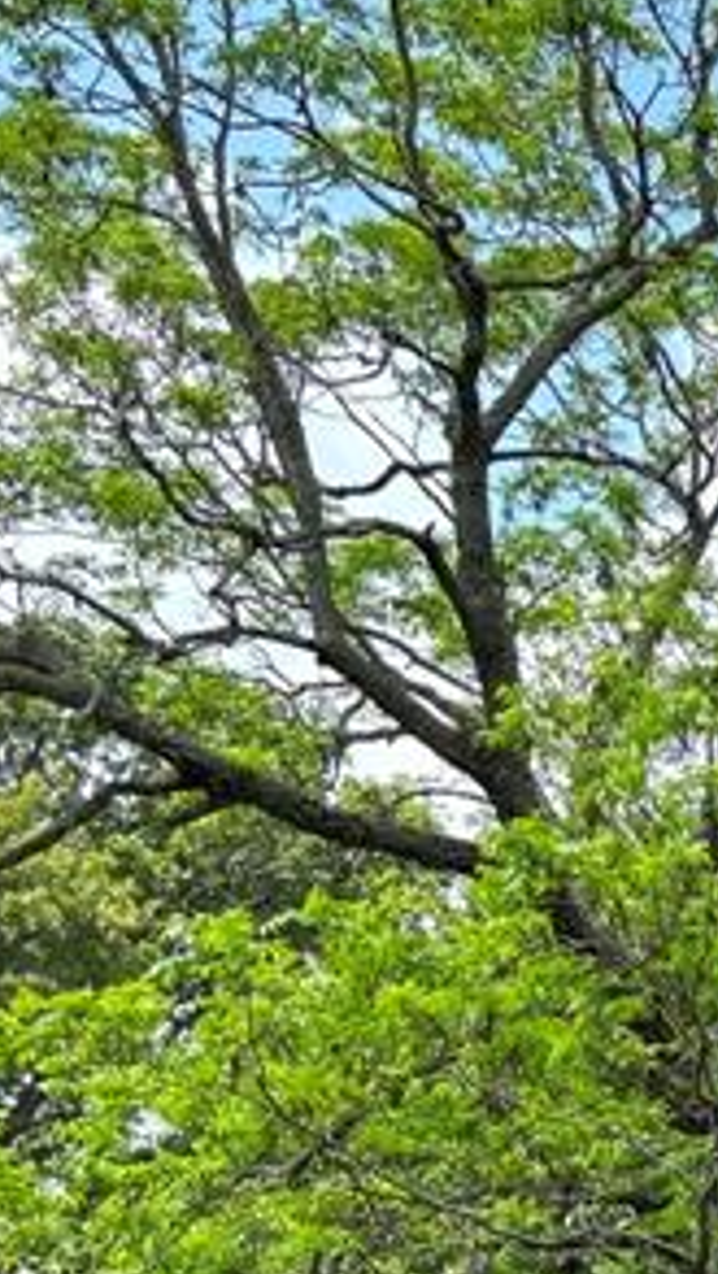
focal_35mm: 99
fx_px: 3348
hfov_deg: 10.0
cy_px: 1094
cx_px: 1967
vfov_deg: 21.2
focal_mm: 5.96
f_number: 1.6
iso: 50
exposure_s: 1/1115
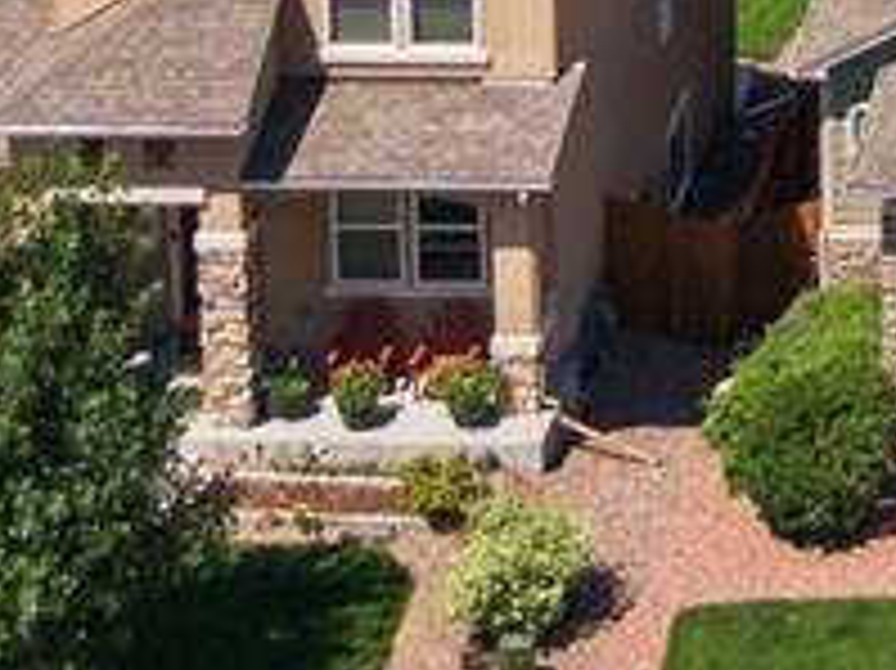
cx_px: 1207
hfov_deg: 12.8
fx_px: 3854
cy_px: -769
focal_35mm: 149
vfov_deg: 9.2
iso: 100
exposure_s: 1/60
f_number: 3
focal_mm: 5.11
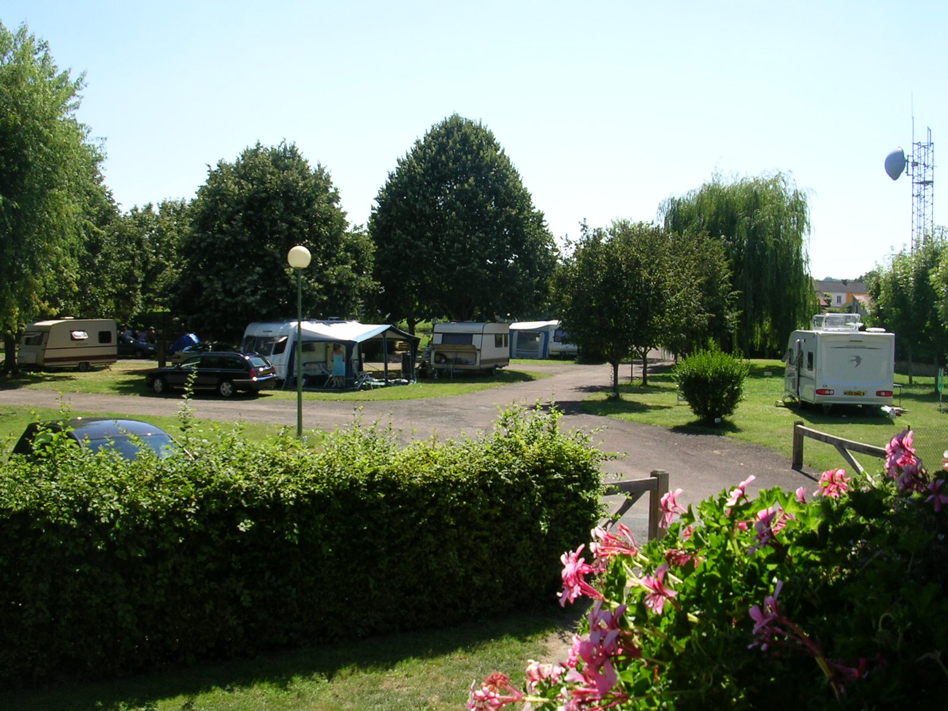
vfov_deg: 37.7
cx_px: 474
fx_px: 1041
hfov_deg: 49.0
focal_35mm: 38
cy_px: 356
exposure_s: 1/223
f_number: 5.6
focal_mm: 5.8
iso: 50
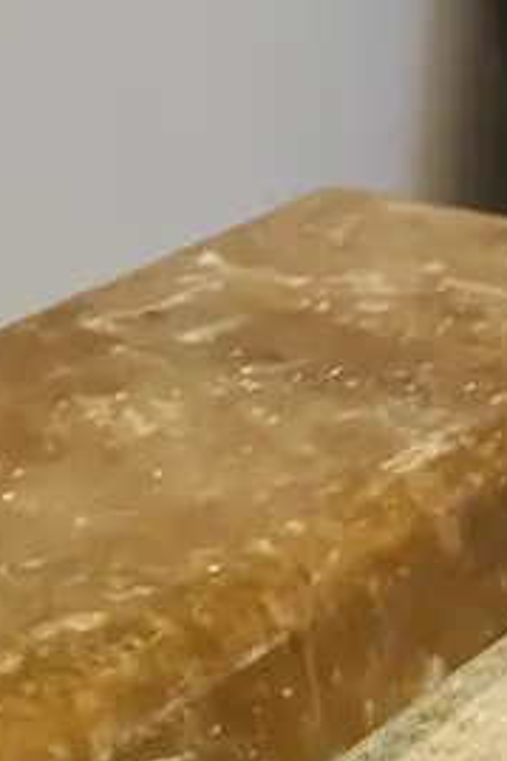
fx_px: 2348
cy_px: 1219
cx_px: -20
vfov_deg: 16.4
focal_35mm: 111
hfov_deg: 12.2
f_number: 1.8
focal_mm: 3.99
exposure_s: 1/50
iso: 64
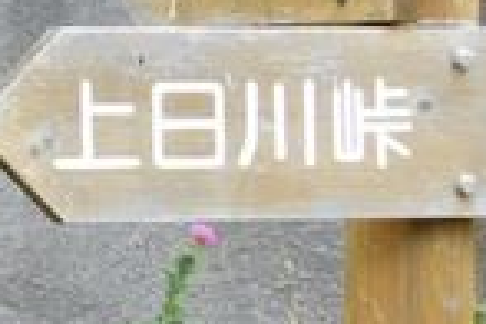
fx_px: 2295
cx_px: -536
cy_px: -139
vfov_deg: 7.9
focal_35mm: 170
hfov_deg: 10.9
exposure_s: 1/160
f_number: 3.2
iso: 125
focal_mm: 5.3
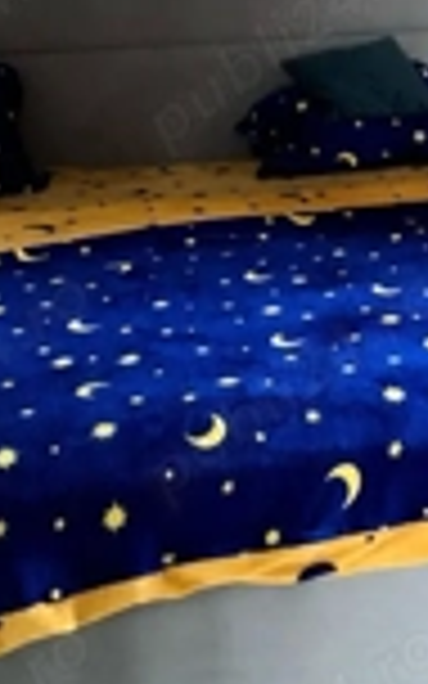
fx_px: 1456
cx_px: 383
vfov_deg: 25.8
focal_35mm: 78
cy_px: 90
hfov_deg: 16.5
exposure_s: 1/17
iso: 40
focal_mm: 4
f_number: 1.8
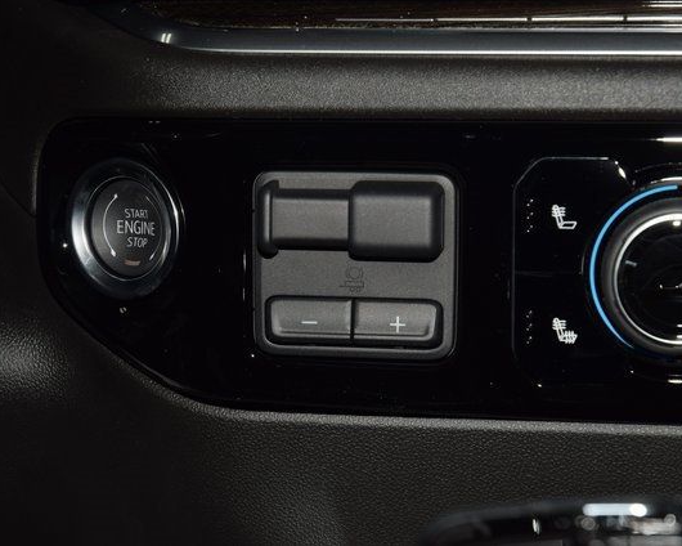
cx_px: 356
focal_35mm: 119
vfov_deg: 13.0
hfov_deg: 16.2
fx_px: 2402
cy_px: 272
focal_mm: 70
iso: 100
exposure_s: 1/125
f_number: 8
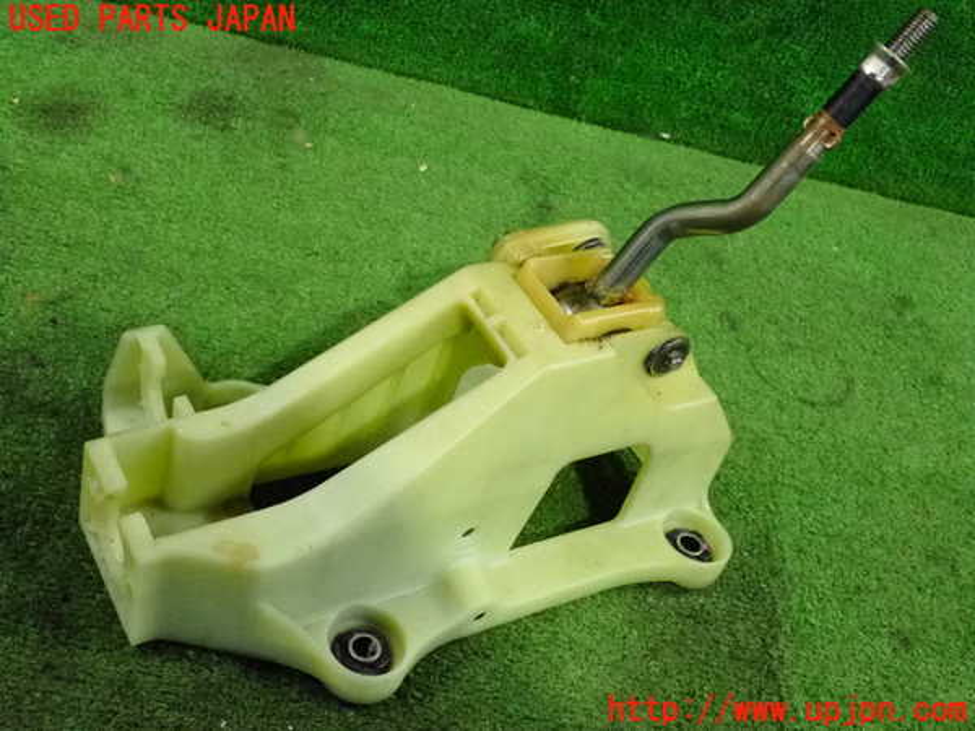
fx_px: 1239
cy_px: 366
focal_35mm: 44
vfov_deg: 32.9
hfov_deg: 42.9
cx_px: 488
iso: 2000
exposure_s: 1/125
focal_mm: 7.84
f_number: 2.9
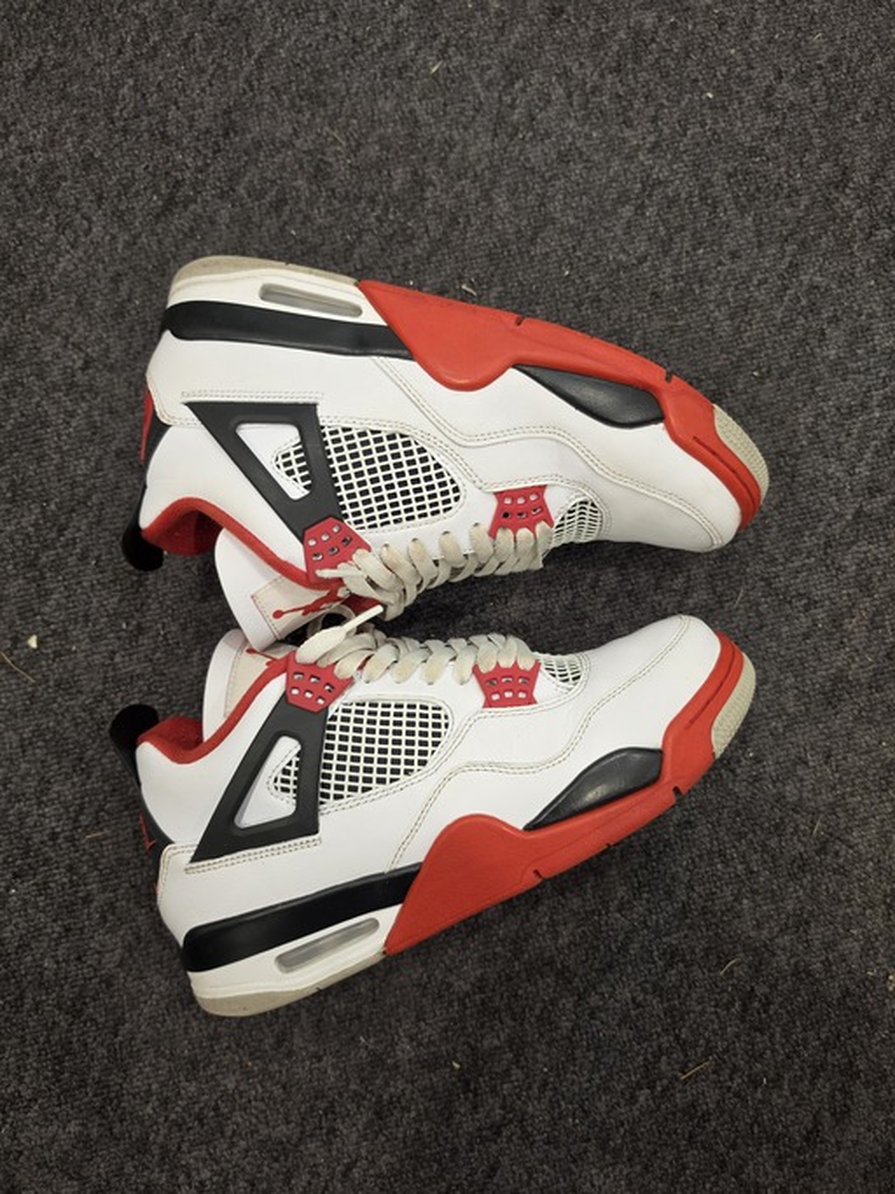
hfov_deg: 58.9
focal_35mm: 23
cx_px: 448
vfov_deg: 73.9
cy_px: 597
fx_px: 793
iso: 250
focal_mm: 6.5
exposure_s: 1/100
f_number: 1.4
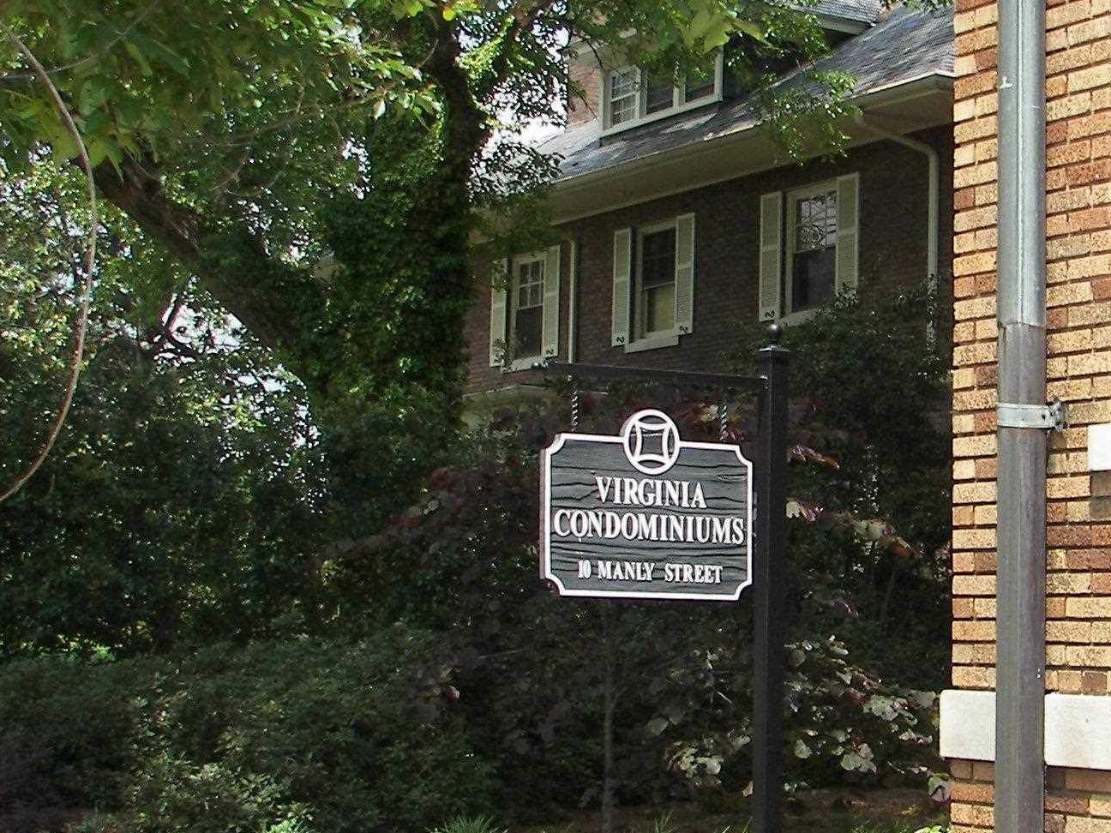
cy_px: 416
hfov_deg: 26.7
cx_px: 831
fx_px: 2311
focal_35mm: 72
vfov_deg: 20.4
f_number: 2.8
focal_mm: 6
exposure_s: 1/400
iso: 50
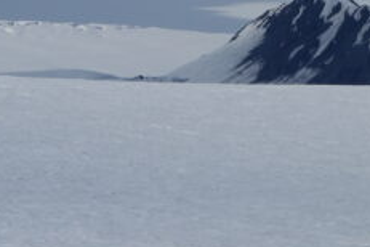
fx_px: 4450
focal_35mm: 433
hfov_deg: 4.8
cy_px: -107
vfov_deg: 3.2
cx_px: 64
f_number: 8
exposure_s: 1/1000
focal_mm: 37.1
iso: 125
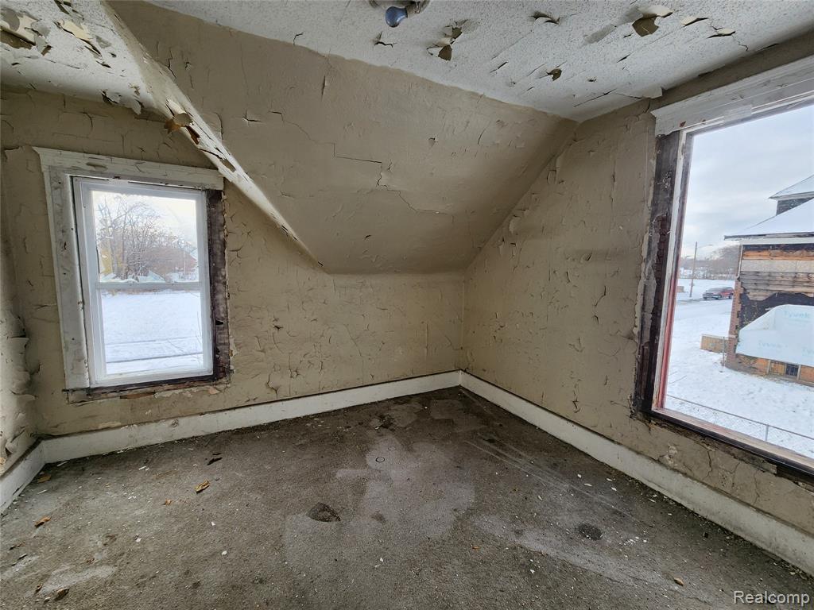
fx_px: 306
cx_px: 407
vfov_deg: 89.9
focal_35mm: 13
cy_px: 305
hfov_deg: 106.2
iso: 50
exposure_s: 1/254
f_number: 2.2
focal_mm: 2.2
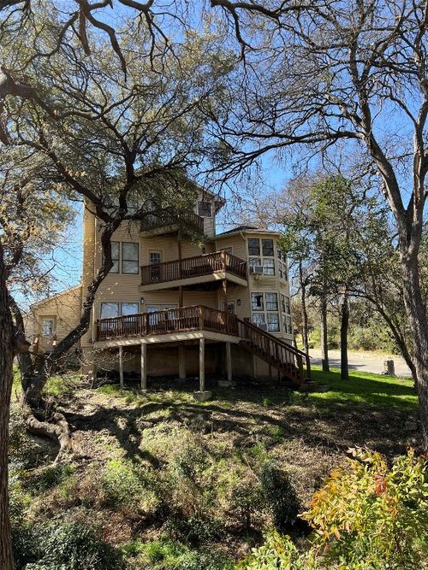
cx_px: 214
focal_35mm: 26
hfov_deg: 53.0
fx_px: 429
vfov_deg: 67.3
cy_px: 285
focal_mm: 5.7
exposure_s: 1/1029
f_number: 1.5
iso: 50
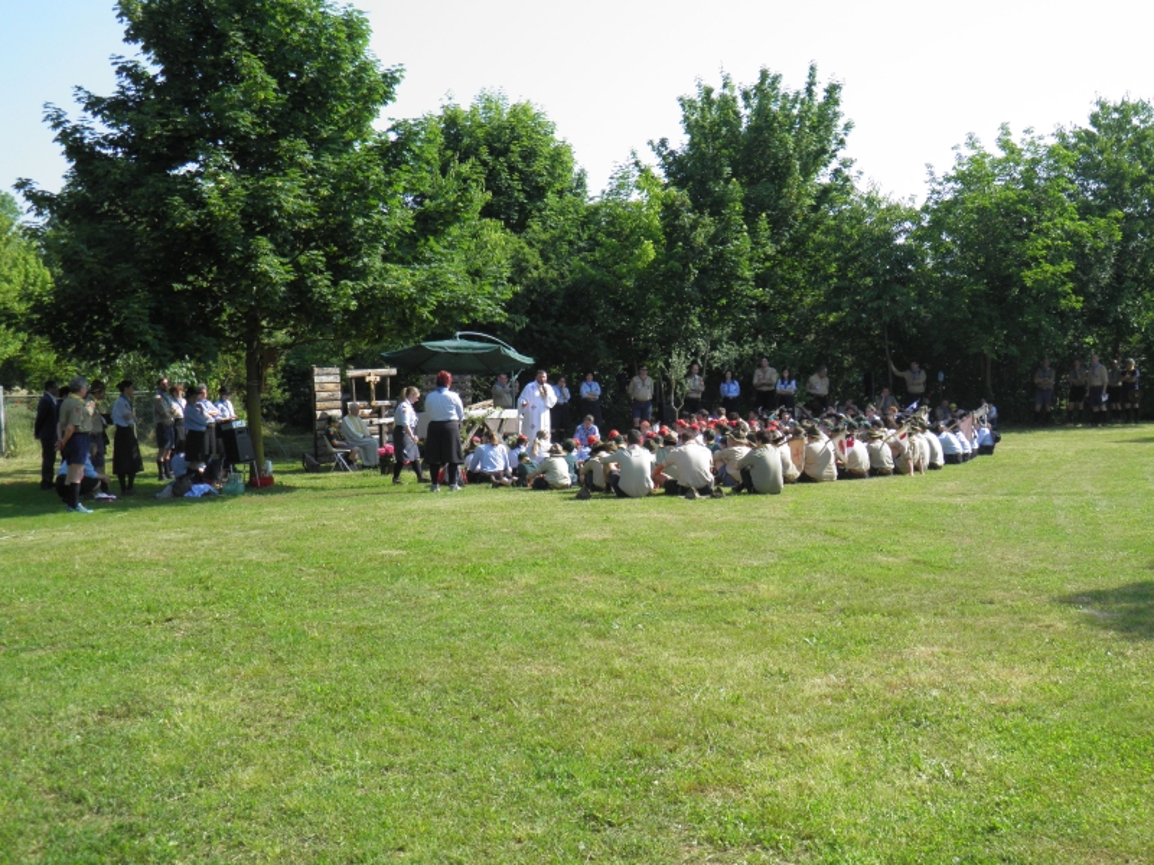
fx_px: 1467
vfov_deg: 32.9
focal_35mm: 44
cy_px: 432
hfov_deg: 42.9
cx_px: 577
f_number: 3.3
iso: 50
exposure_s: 1/500
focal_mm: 7.9
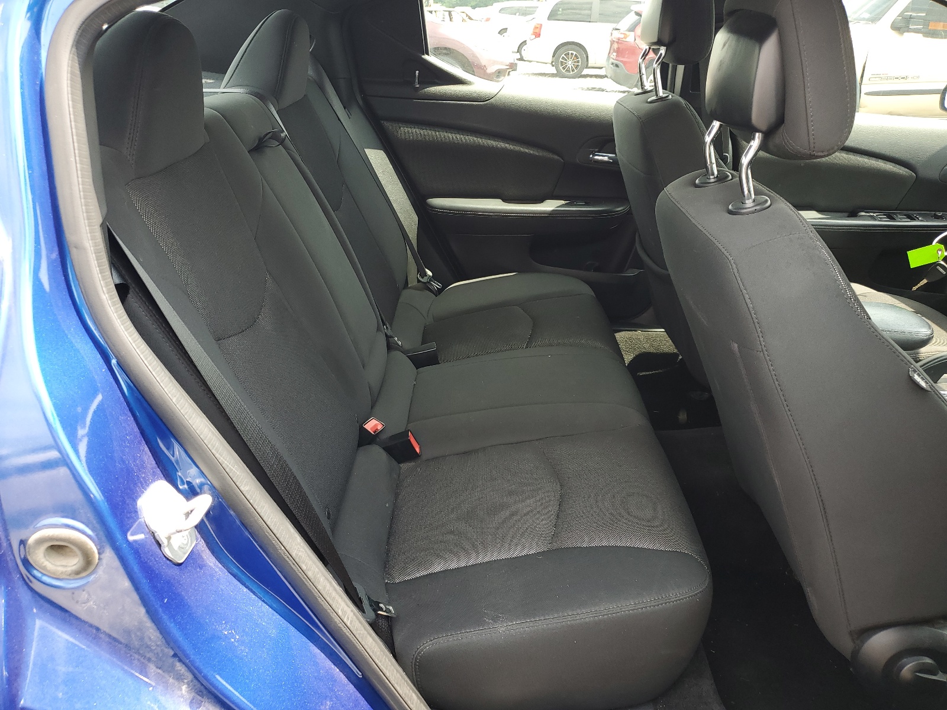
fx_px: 711
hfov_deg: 67.3
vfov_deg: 53.1
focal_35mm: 26
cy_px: 355
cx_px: 474
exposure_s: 1/222
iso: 50
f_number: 1.5
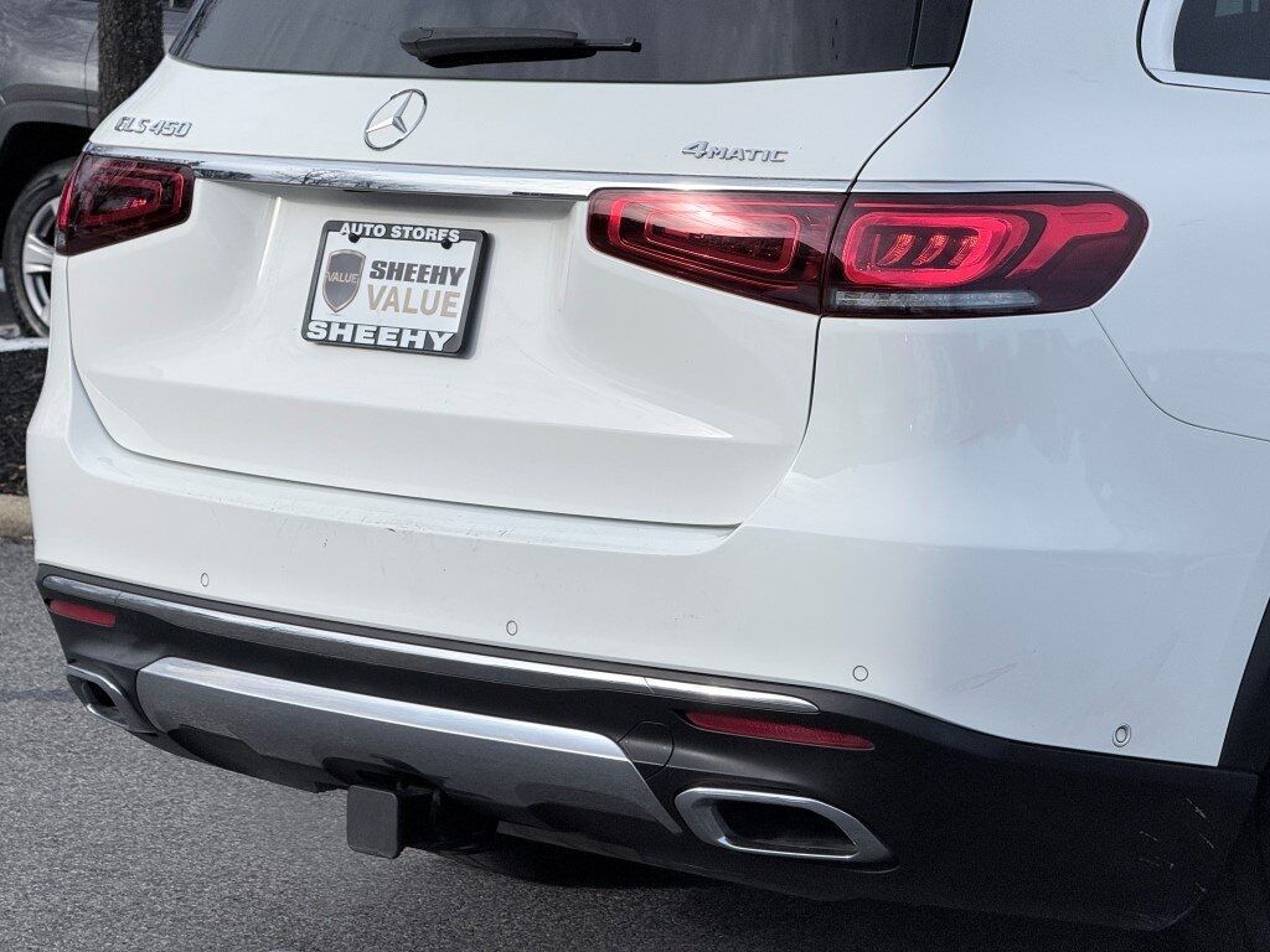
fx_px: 4403
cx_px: 635
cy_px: 476
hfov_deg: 16.4
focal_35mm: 120
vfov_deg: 12.3
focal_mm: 15.66
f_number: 2.8
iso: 50
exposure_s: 1/1546
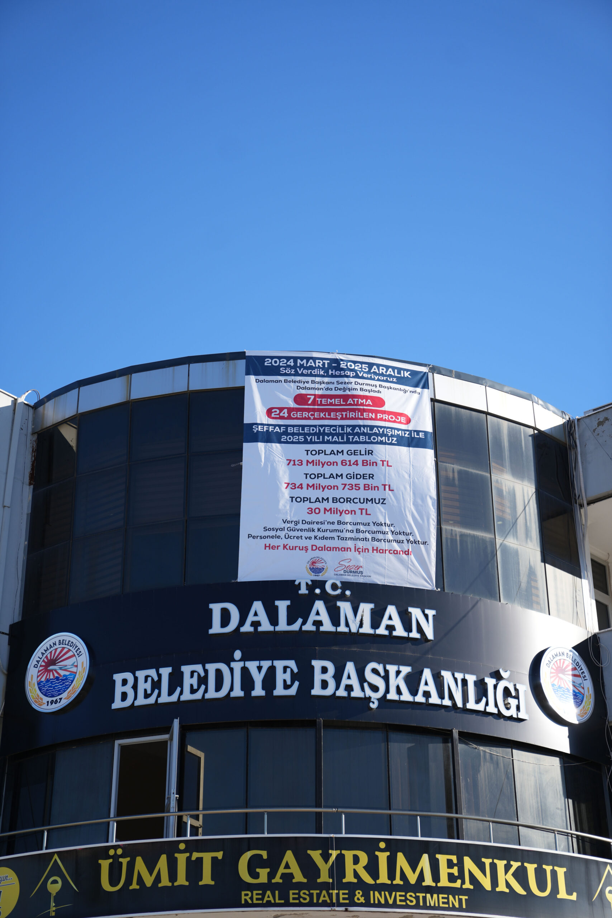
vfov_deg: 32.4
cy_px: 459
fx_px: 1581
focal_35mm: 62
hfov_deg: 21.9
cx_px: 306
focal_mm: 62
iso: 160
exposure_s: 1/1600
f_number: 2.8
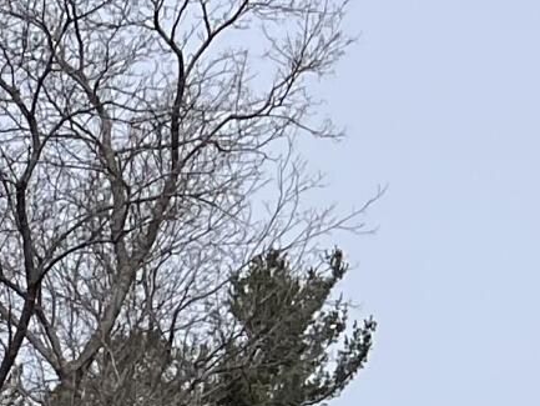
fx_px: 2809
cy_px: 1146
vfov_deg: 7.4
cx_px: -991
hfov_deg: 9.2
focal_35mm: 180
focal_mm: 5.1
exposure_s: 1/6897
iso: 50
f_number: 1.6
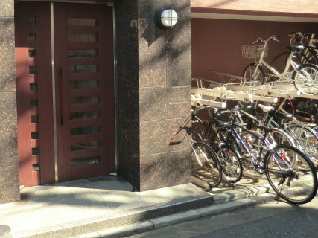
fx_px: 331
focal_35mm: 36
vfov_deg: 39.2
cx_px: 81
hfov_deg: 49.4
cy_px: 80
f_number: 3.2
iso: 80
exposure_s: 1/160
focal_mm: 4.3
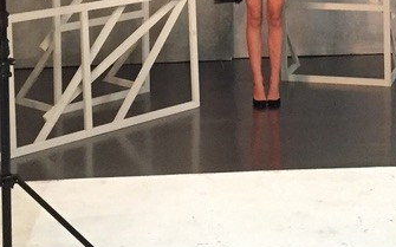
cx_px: 233
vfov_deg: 13.3
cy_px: -99
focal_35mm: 94
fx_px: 1014
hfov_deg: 22.1
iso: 320
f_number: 2.2
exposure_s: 1/33
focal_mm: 4.15
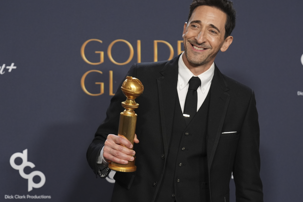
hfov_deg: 16.9
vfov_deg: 11.3
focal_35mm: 121
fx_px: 1018
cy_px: 95
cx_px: 158
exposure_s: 1/160
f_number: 5
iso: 2500
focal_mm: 110
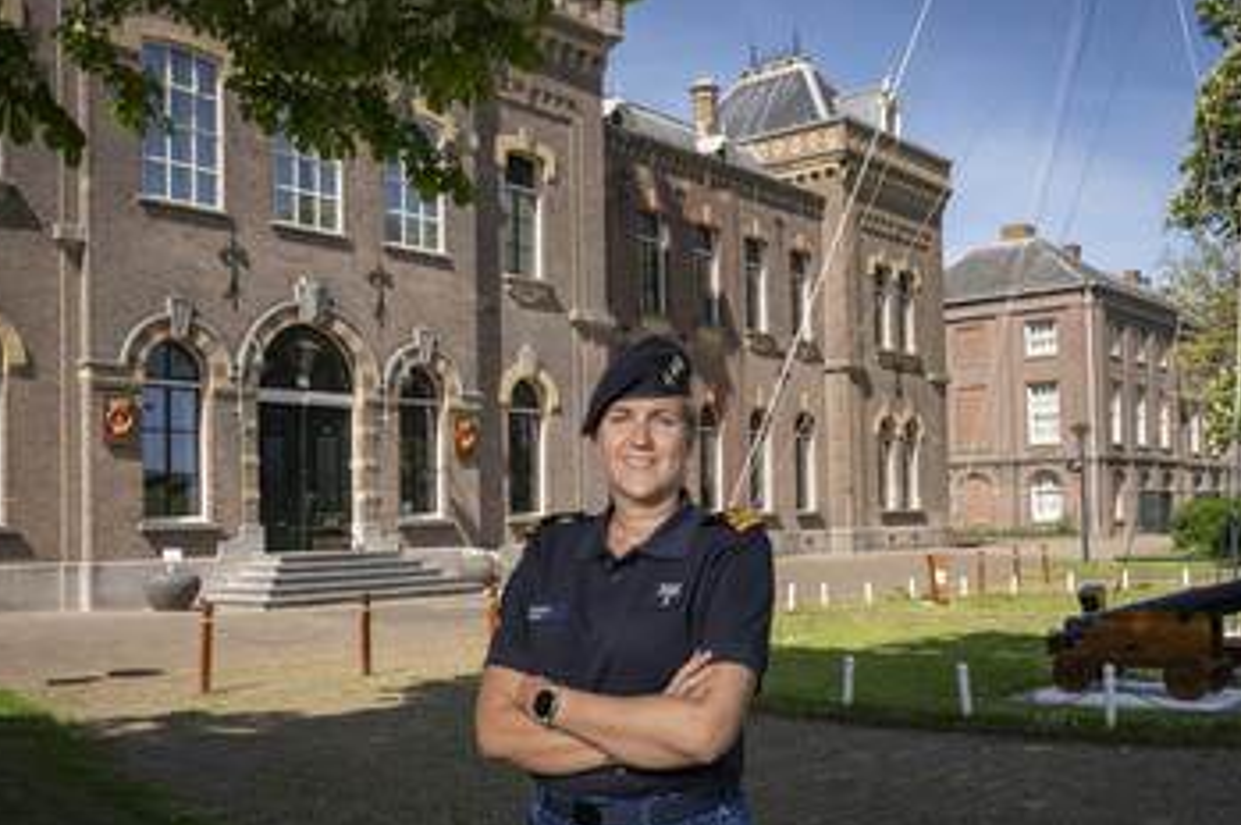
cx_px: 679
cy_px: 477
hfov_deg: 50.7
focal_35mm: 38
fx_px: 1309
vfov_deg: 34.9
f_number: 8
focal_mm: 32
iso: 100
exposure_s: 1/200
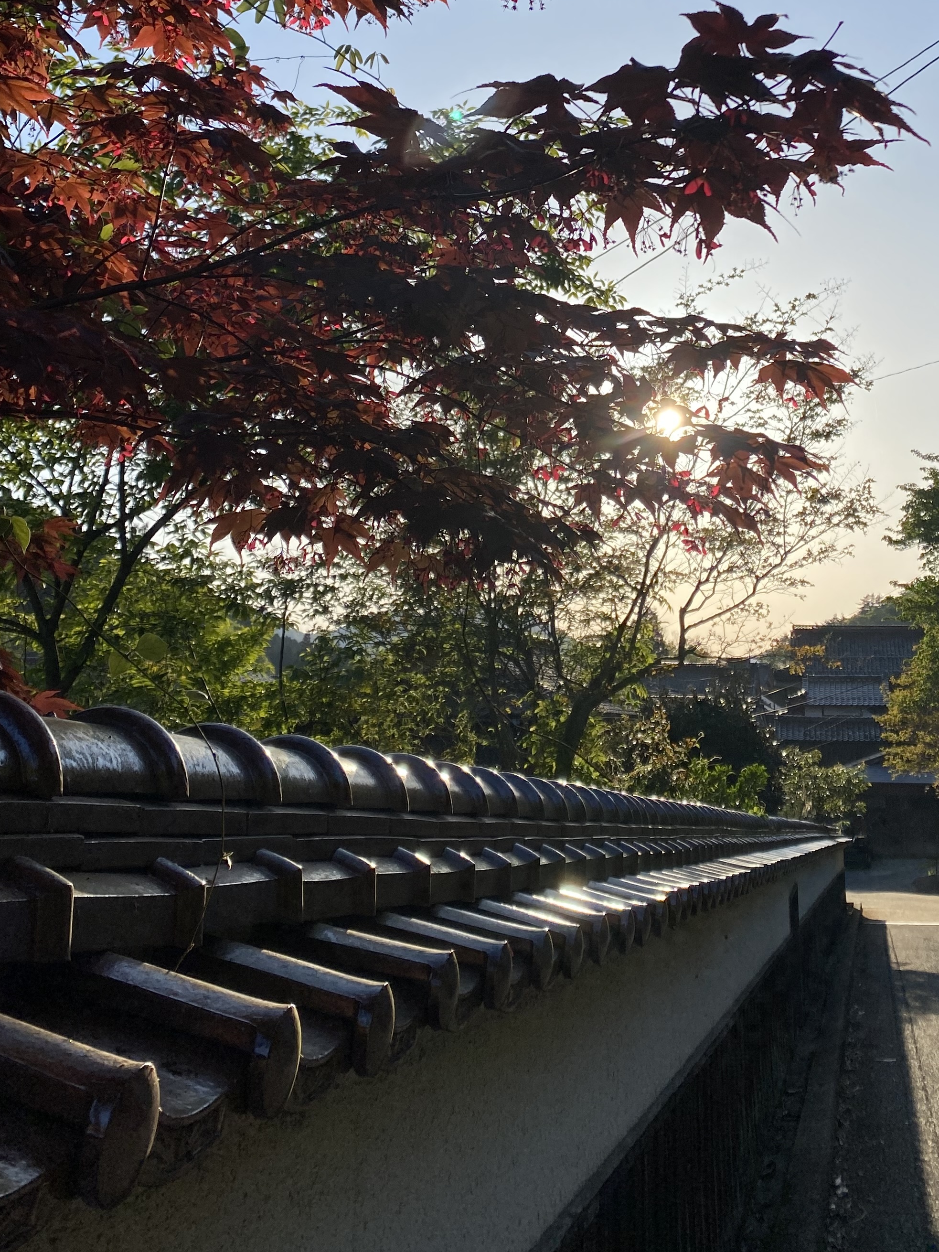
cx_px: 570
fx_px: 1447
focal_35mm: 40
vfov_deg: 45.0
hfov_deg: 35.8
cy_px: 299
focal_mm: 4.25
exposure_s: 1/3610
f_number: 1.8
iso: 32
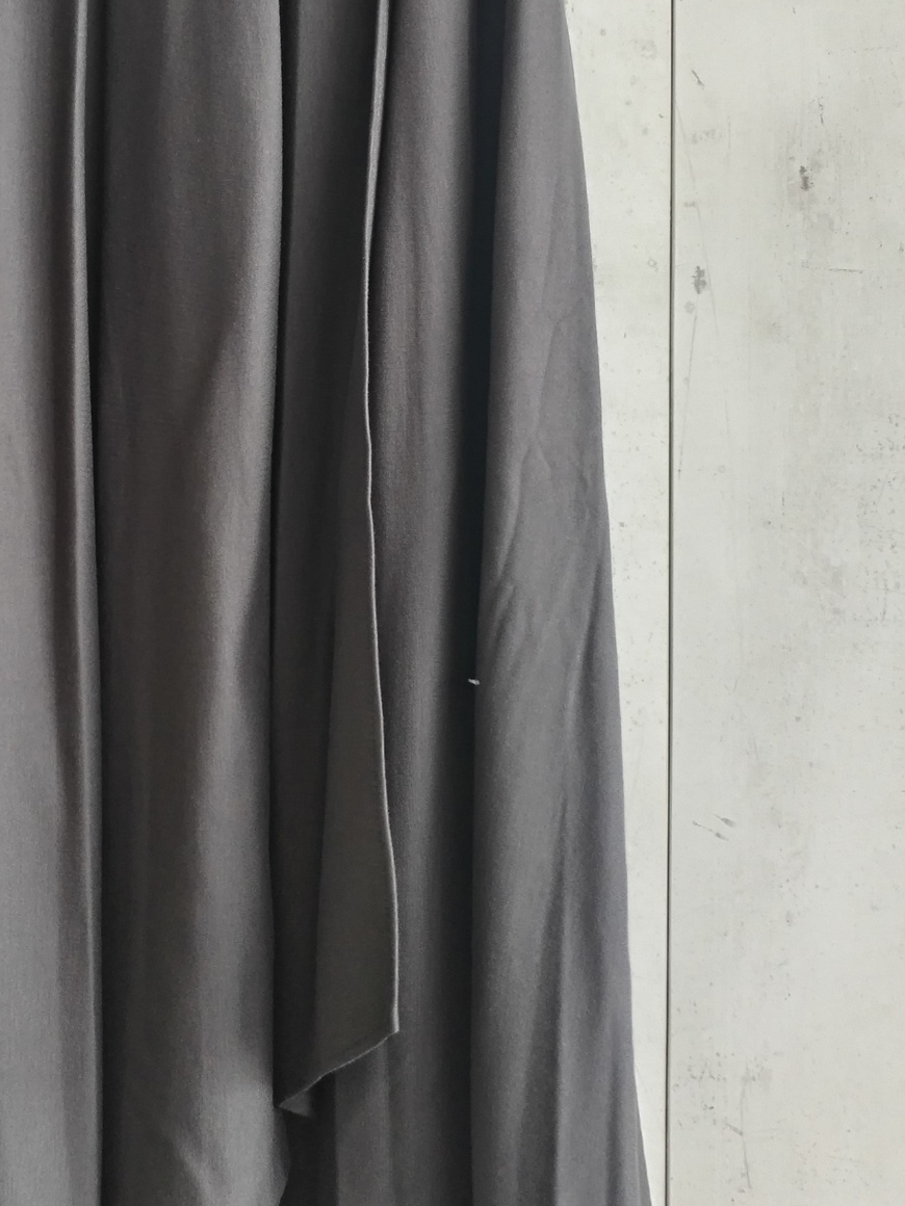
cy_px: 407
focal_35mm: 60
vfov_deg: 31.9
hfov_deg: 24.0
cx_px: 178
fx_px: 2092
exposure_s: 1/50
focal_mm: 4.75
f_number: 1.8
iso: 122
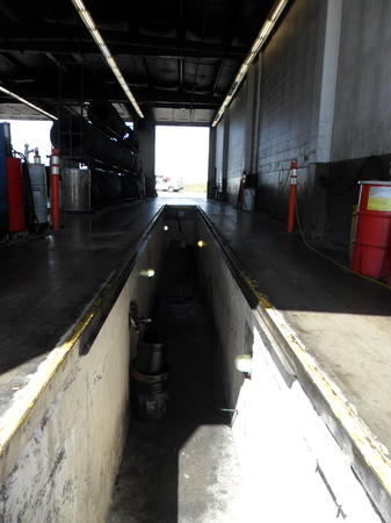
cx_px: 196
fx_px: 407
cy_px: 262
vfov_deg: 65.4
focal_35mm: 27
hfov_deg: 51.3
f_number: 3.5
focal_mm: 4.9
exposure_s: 1/350
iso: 80
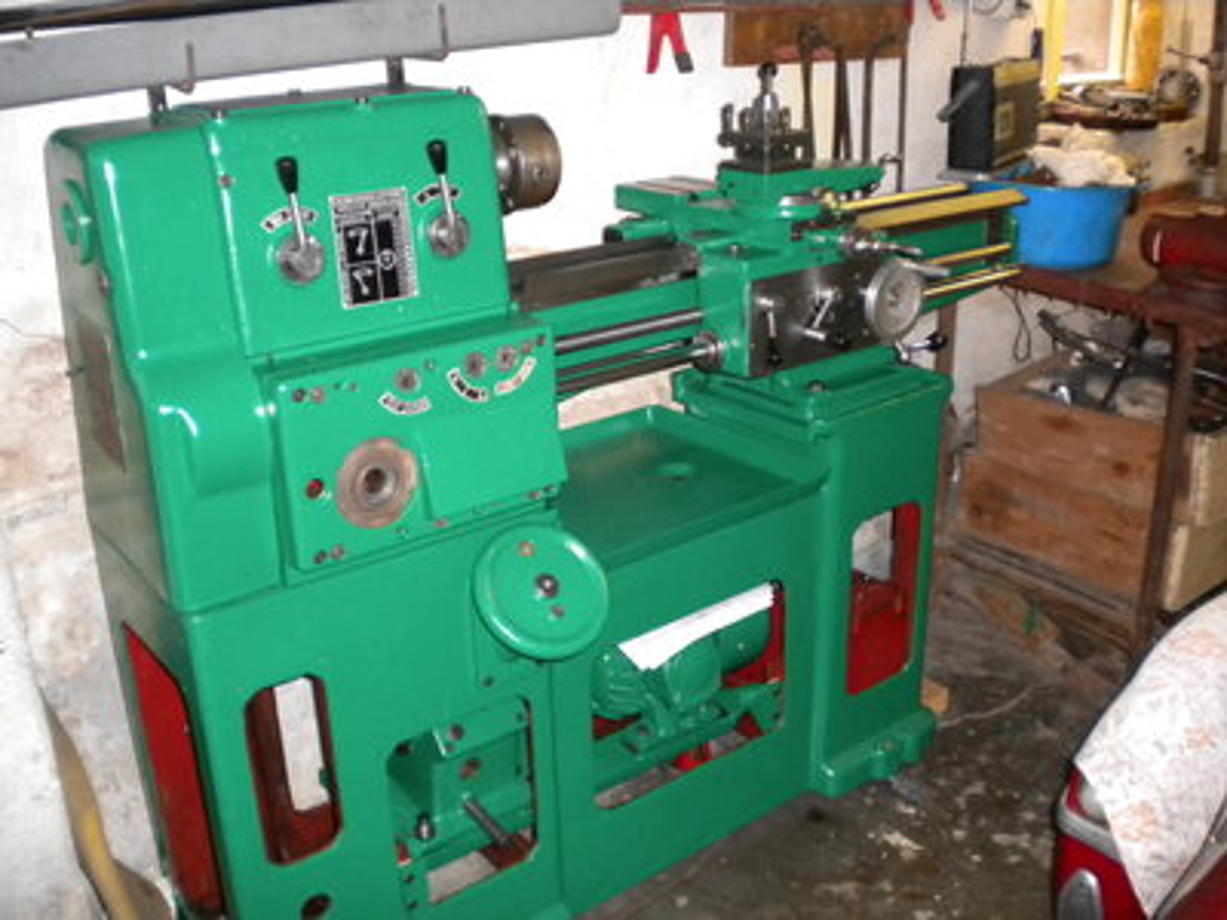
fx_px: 1241
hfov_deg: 52.6
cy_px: 460
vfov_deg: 40.7
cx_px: 614
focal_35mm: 35
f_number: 3.1
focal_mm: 6.3
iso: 400
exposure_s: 1/30
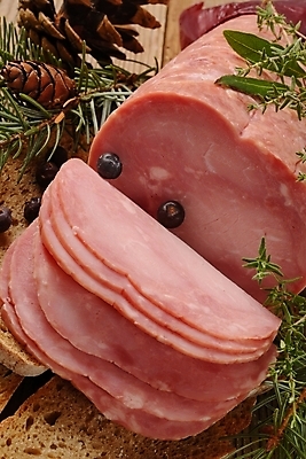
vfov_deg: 33.4
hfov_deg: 22.6
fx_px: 764
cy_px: 230
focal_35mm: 60
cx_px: 153
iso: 100
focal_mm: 60
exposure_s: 1/160
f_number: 22
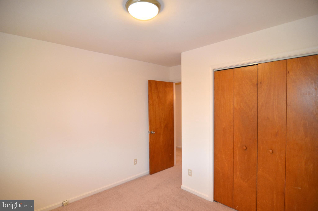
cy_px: 106
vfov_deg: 67.1
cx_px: 159
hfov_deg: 90.1
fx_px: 159
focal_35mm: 18
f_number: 4
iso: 800
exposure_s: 1/60
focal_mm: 12
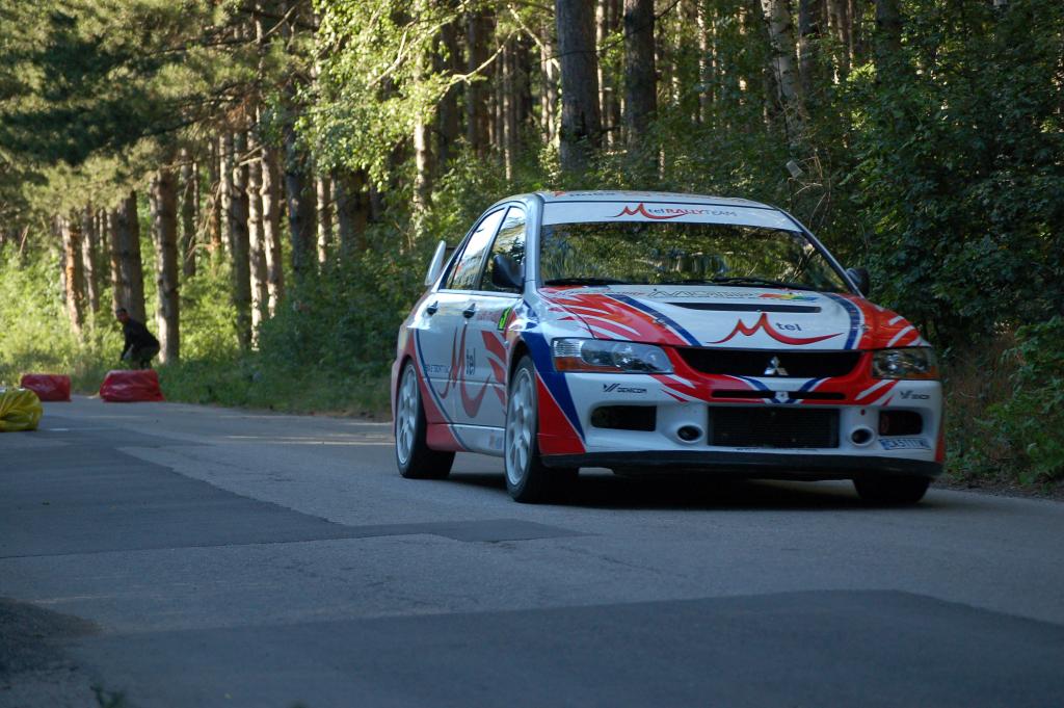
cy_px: 354
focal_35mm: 120
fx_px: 3544
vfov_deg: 11.4
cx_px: 532
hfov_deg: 17.1
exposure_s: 1/500
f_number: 4.5
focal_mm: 80
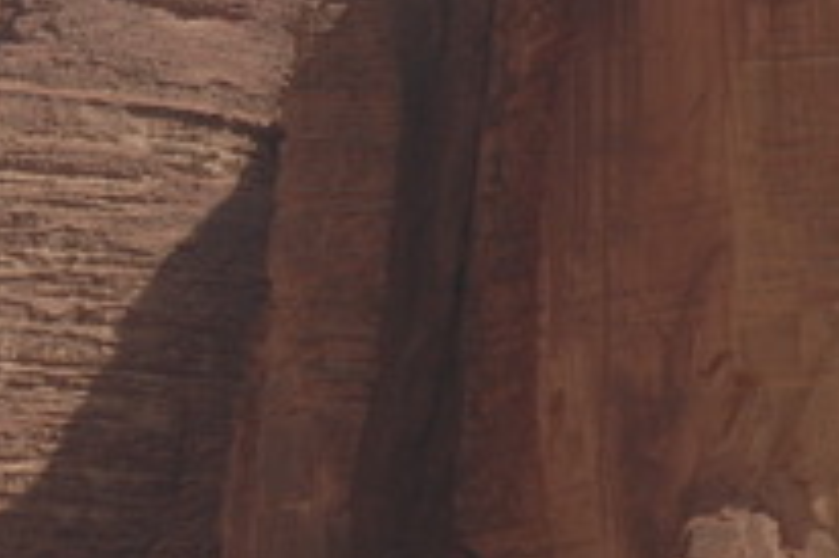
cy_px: 222
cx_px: 4
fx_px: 6101
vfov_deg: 5.2
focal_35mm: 262
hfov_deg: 7.8
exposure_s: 1/500
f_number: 11
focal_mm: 50
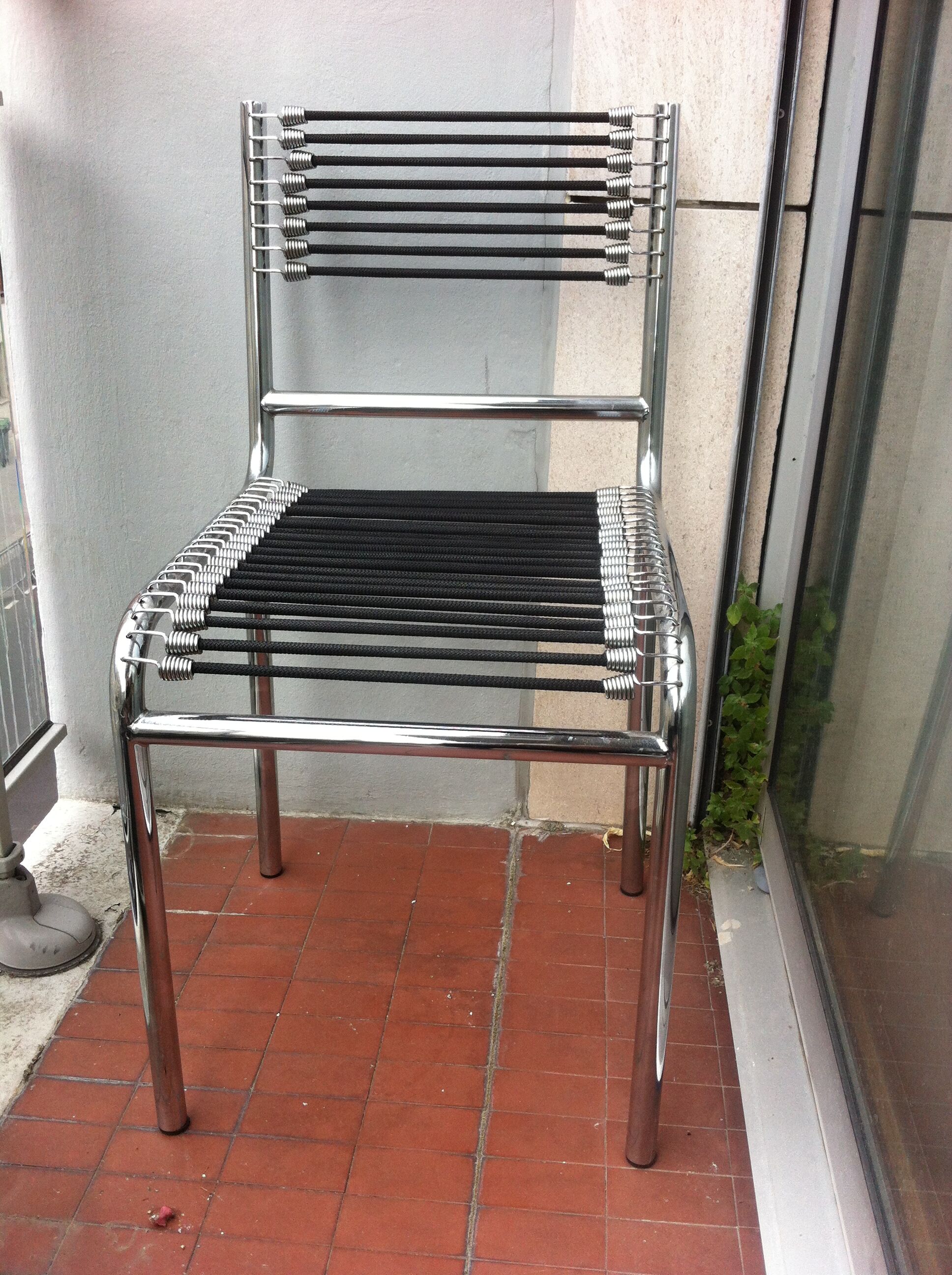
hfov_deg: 40.6
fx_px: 1287
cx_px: 476
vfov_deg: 52.7
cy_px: 638
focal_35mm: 35
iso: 80
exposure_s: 1/321
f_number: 2.8
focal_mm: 3.85
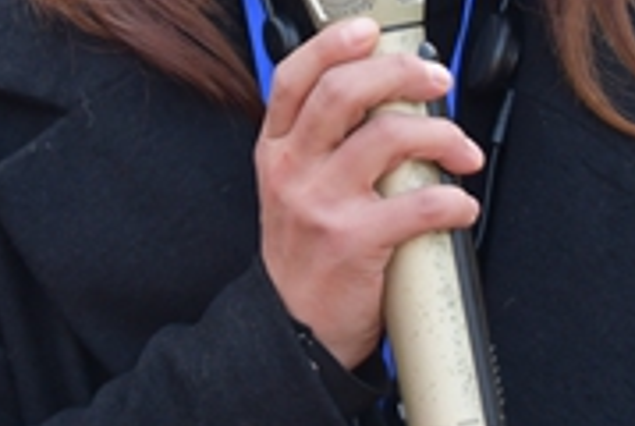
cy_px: 12
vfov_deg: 4.3
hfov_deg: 6.4
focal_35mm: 321
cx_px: 298
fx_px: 5671
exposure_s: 1/250
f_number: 5.6
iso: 400
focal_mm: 48
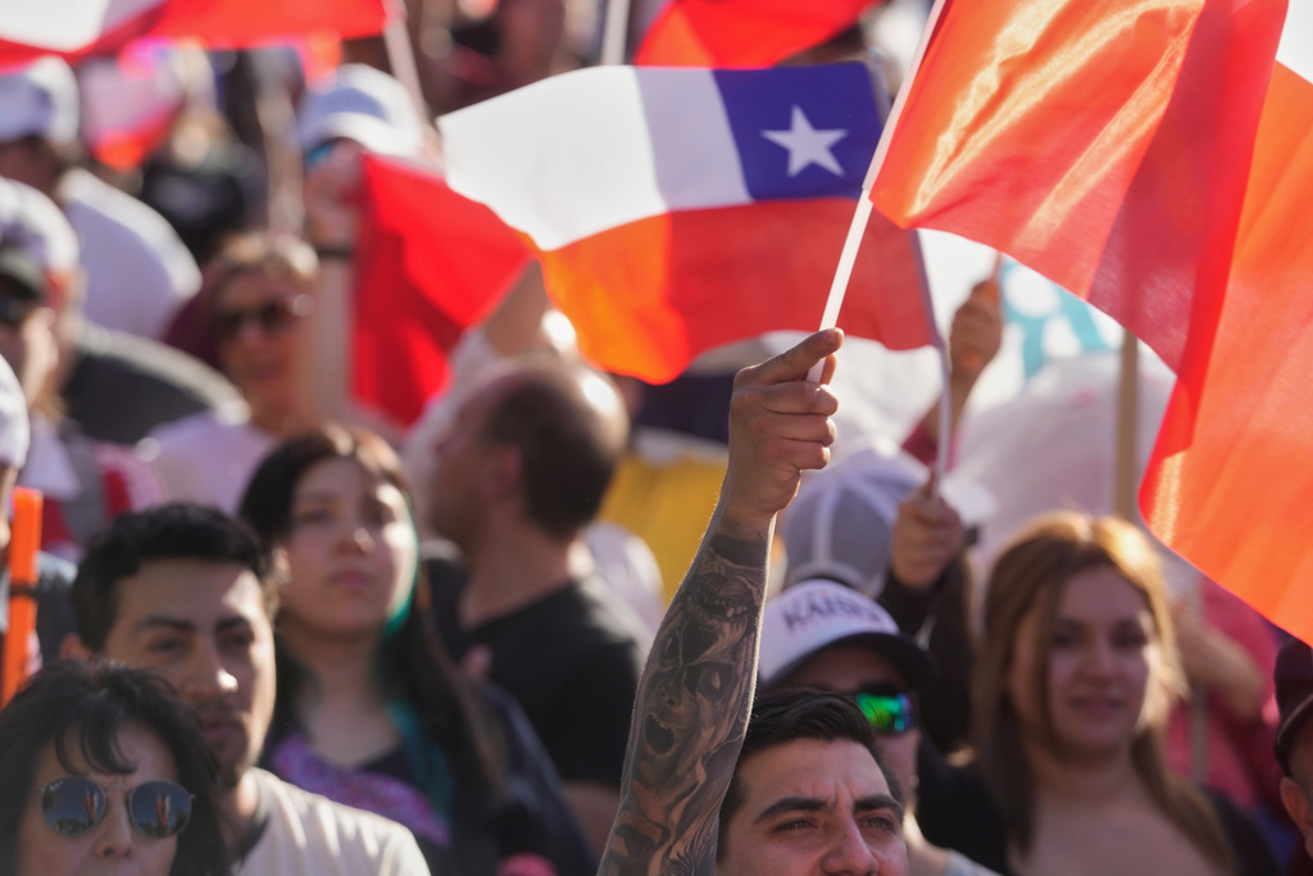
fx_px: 7295
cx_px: 656
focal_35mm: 200
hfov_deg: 10.3
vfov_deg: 6.9
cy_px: 438
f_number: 5
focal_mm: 200
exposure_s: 1/640
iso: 320
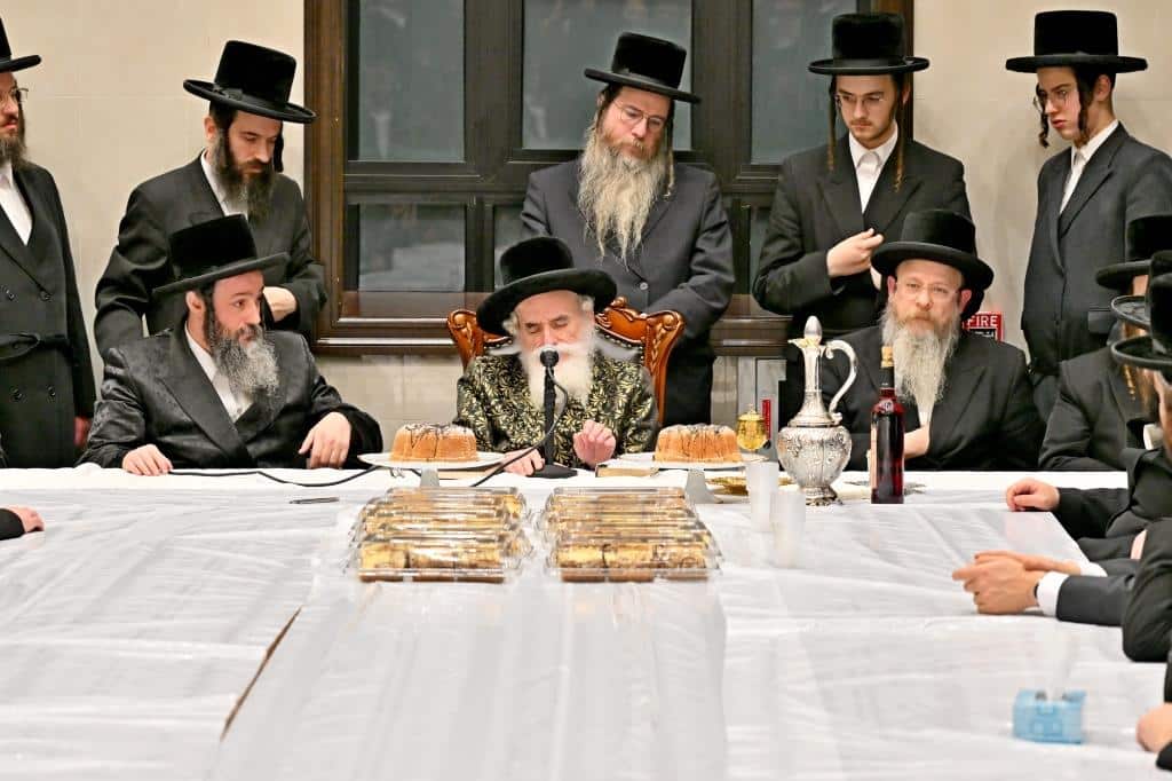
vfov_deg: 7.6
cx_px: 586
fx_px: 5858
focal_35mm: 180
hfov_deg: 11.4
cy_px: 390
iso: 400
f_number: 4
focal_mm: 120
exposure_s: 1/250
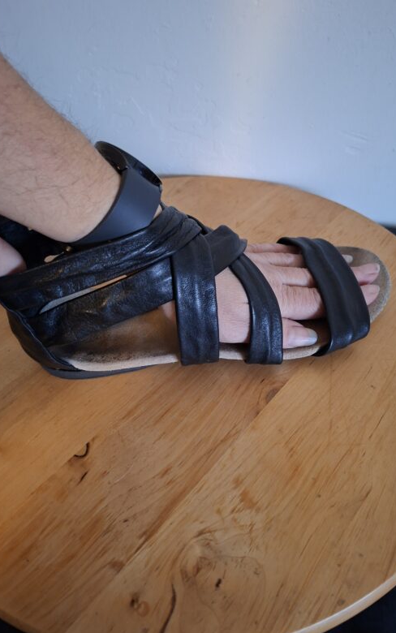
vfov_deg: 72.5
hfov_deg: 49.3
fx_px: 431
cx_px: 208
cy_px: 312
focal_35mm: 25
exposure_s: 1/25
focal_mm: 5.54
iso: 800
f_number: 1.8
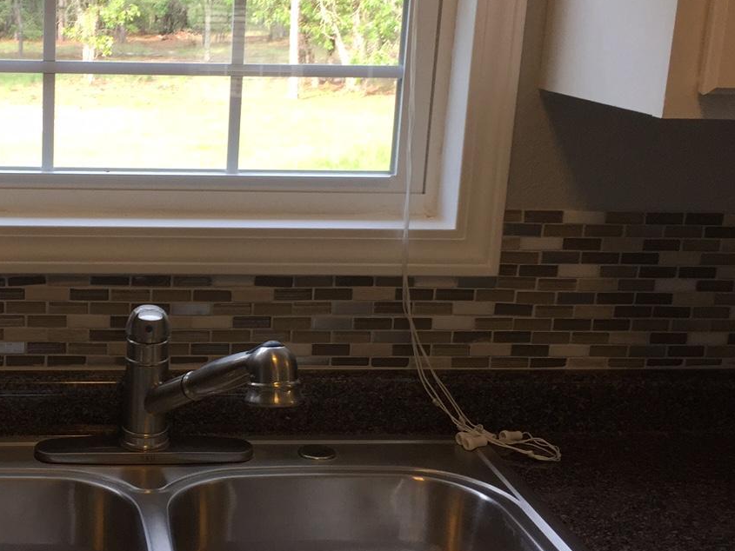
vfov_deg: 26.1
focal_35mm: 56
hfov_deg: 33.2
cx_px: 130
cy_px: 276
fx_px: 1189
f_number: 2.2
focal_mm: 4.15
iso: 50
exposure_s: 1/120
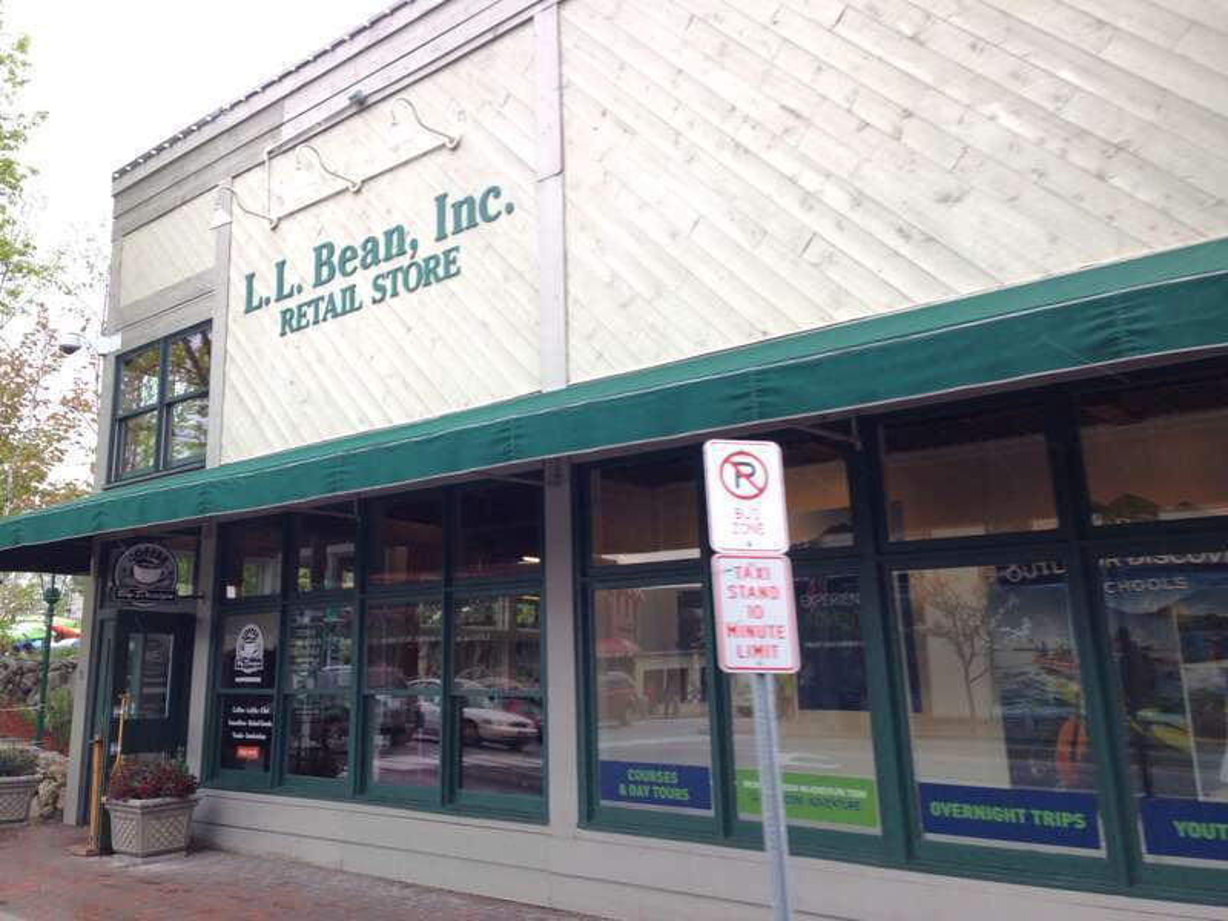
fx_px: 1171
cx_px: 614
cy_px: 460
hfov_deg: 55.4
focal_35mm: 33
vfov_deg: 42.9
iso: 50
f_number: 2.4
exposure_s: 1/252
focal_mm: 4.12
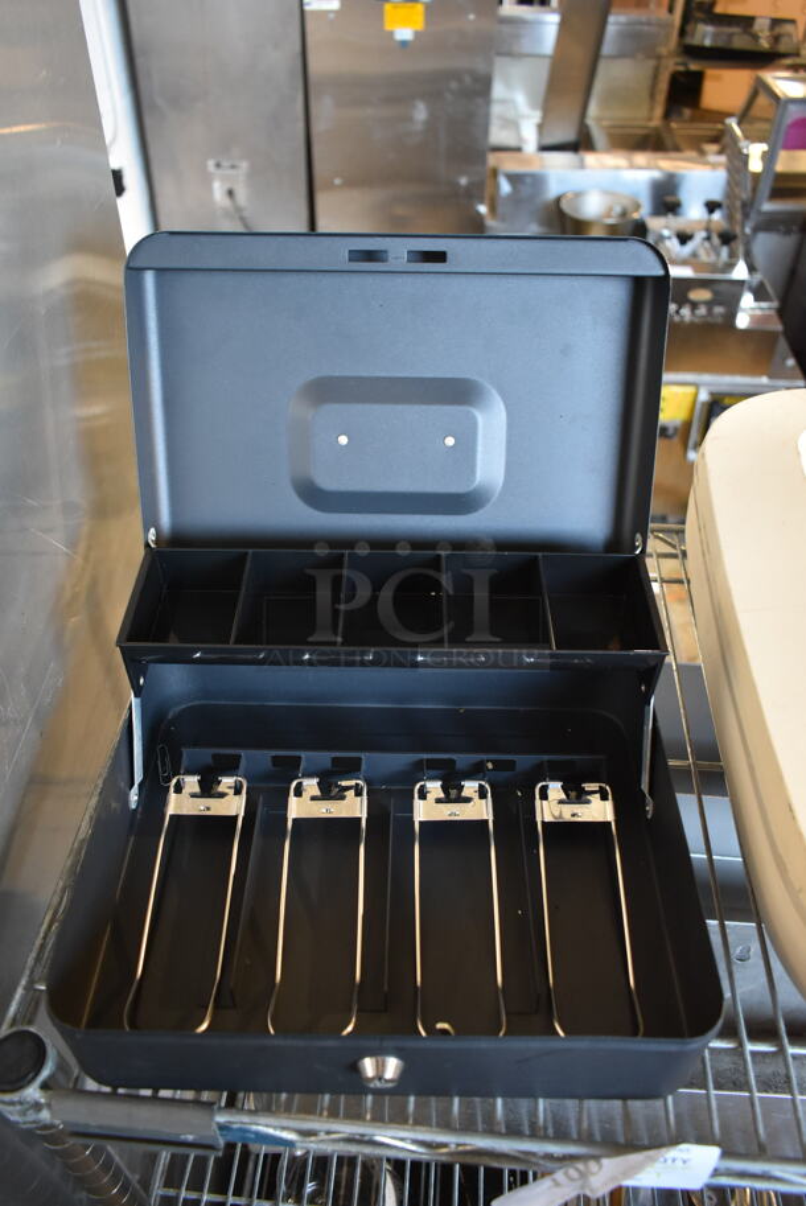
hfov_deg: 48.0
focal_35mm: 27
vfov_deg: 67.3
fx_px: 905
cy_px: 603
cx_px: 403
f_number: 3.5
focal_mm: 18
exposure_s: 1/30
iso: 1400
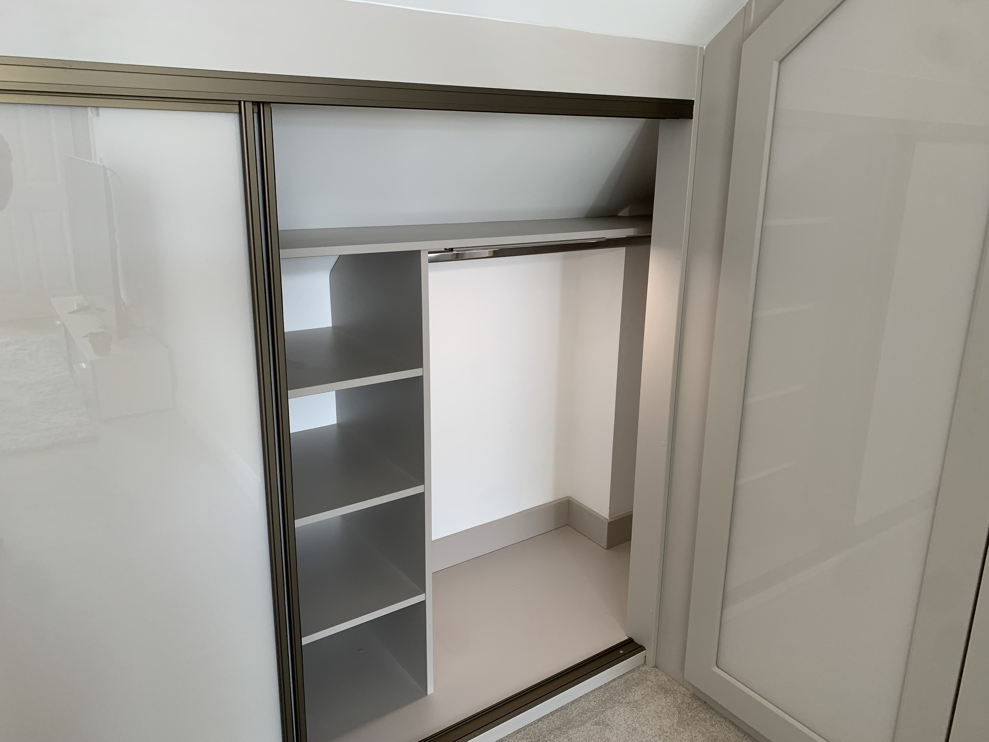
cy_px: 371
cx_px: 494
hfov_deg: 67.3
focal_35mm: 26
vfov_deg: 53.1
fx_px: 743
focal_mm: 4.25
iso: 100
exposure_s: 1/64
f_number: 1.8
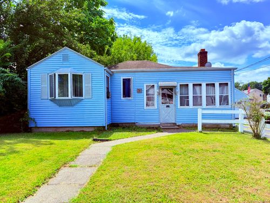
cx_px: 135
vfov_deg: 56.8
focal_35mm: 24
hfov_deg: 71.6
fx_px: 187
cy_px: 102
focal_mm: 6.76
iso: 100
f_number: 1.78
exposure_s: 1/1949
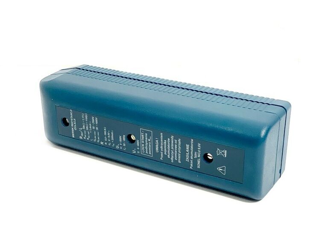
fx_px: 493
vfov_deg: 28.1
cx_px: 164
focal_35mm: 52
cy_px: 123
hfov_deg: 36.8
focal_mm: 6
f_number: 2.4
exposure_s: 1/122
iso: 100
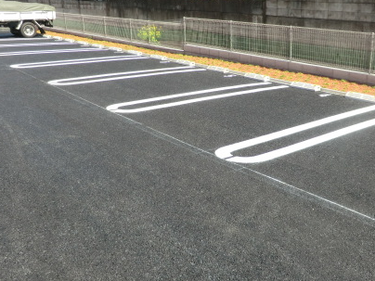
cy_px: 130
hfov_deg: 48.9
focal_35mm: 38
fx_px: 412
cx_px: 212
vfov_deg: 37.7
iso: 80
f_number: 3.2
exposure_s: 1/500
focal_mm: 4.3
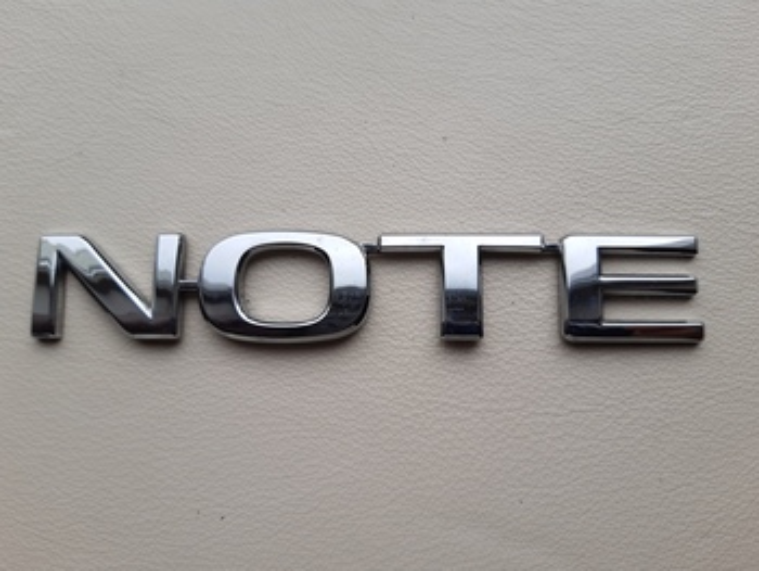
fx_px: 570
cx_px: 380
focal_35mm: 26
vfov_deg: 53.1
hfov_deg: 67.3
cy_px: 286
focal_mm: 3.92
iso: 40
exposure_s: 1/481
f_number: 1.7
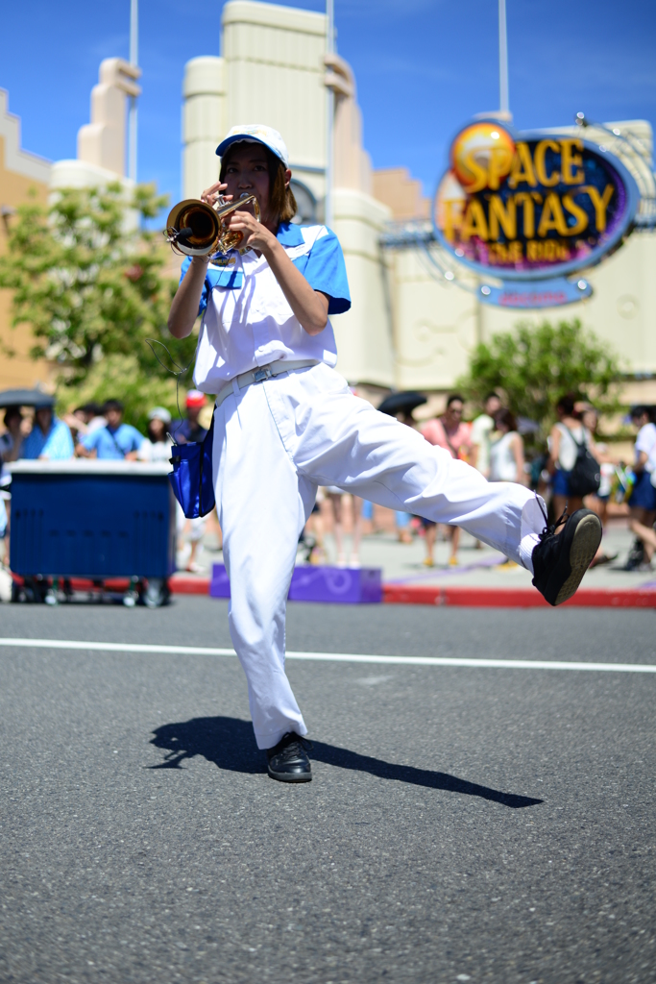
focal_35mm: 50
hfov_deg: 27.0
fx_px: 1366
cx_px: 328
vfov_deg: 39.6
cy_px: 492
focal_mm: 50
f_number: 2
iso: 100
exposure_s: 1/4000
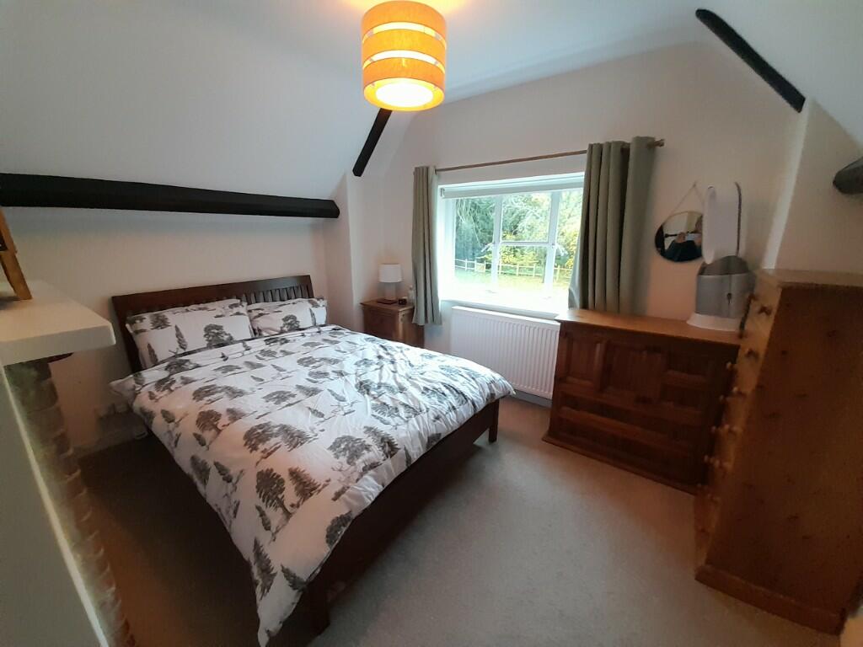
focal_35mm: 13
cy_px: 324
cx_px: 432
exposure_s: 1/25
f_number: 2.2
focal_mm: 1.13
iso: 200
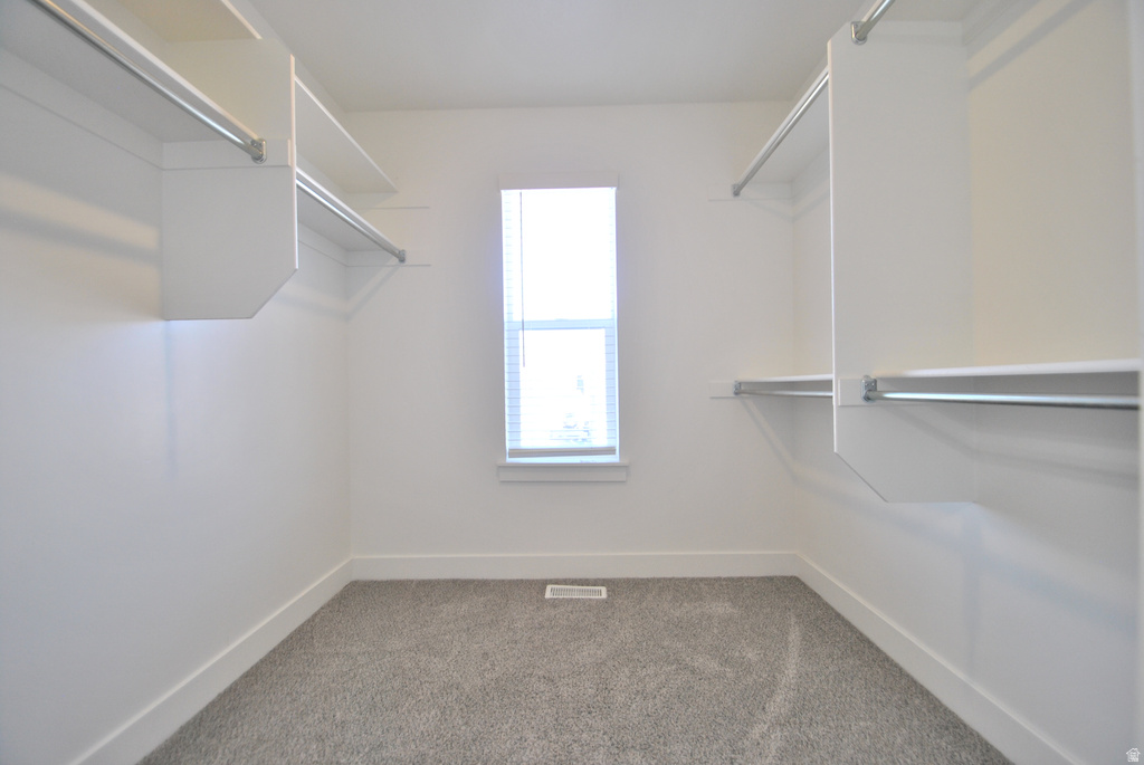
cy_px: 382
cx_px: 572
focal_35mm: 15
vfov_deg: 77.5
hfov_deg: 100.3
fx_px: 477
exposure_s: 1/80
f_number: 4.5
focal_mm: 10
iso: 200
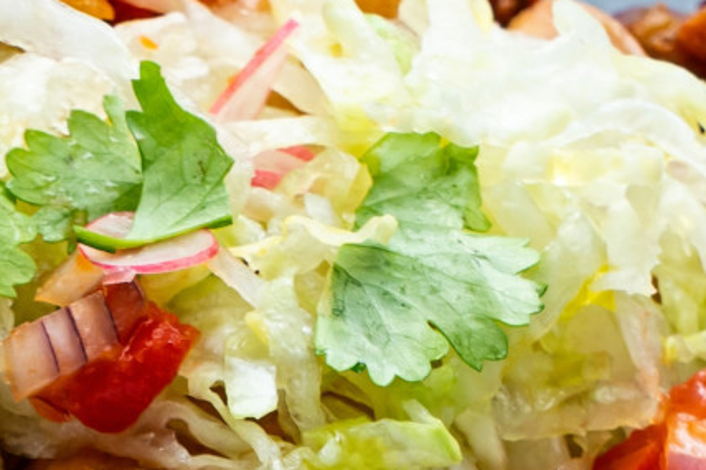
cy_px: 666
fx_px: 9233
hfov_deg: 4.4
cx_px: 63
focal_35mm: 471
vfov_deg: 2.9
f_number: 13
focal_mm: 105
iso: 400
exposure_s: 1/200
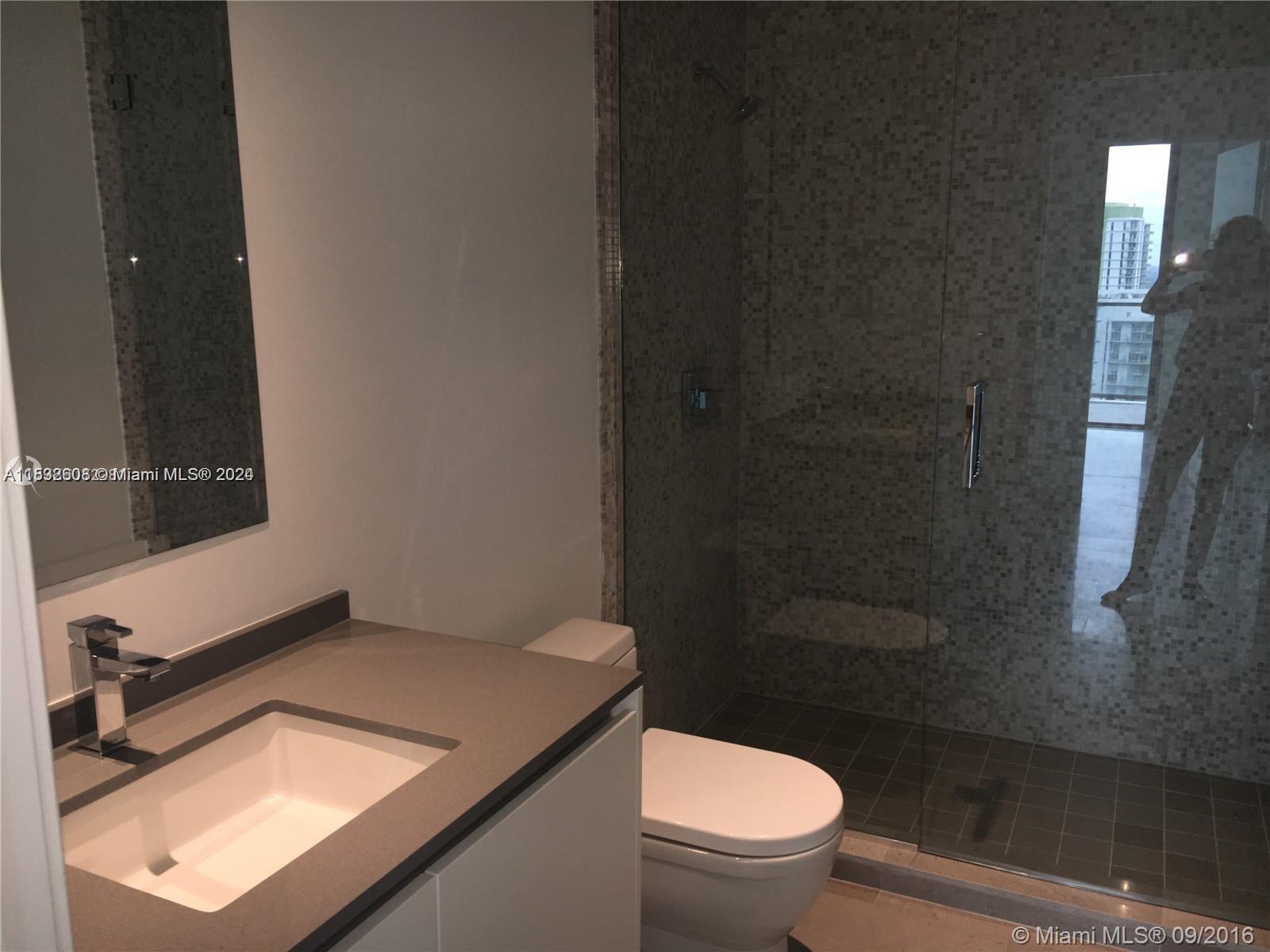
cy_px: 476
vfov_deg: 48.2
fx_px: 1064
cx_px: 635
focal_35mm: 29
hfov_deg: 61.7
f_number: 2.2
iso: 32
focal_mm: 4.15
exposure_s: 1/30
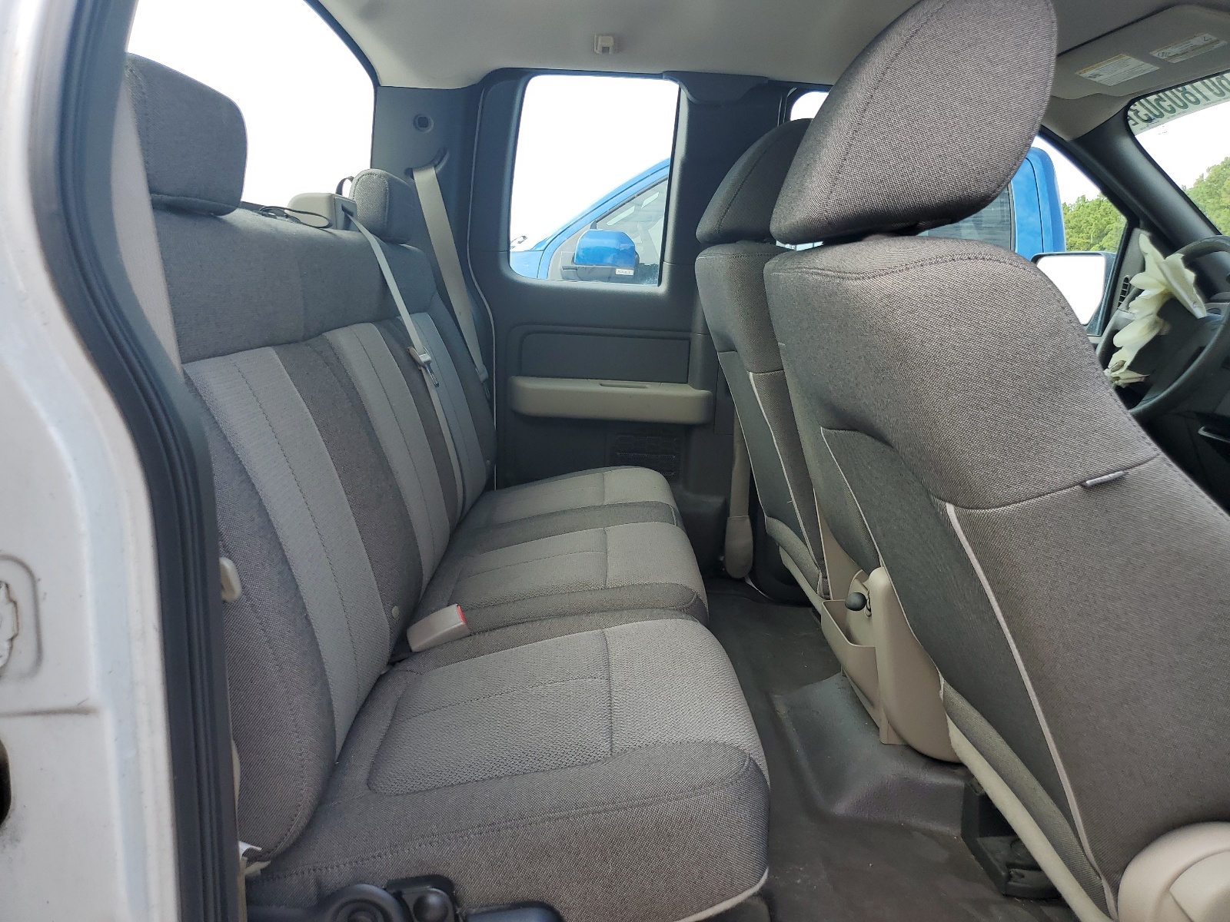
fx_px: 924
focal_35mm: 26
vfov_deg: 53.1
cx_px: 615
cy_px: 461
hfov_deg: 67.3
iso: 50
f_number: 1.5
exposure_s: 1/417
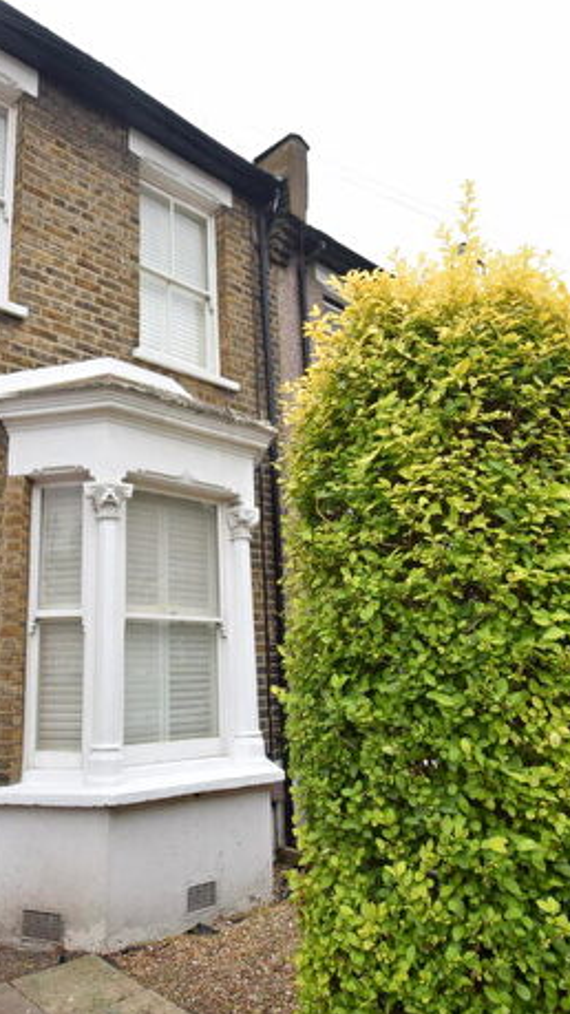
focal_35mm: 24
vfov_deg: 76.3
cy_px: 501
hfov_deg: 46.3
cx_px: 159
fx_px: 645
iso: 200
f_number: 8
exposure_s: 1/250
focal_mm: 10
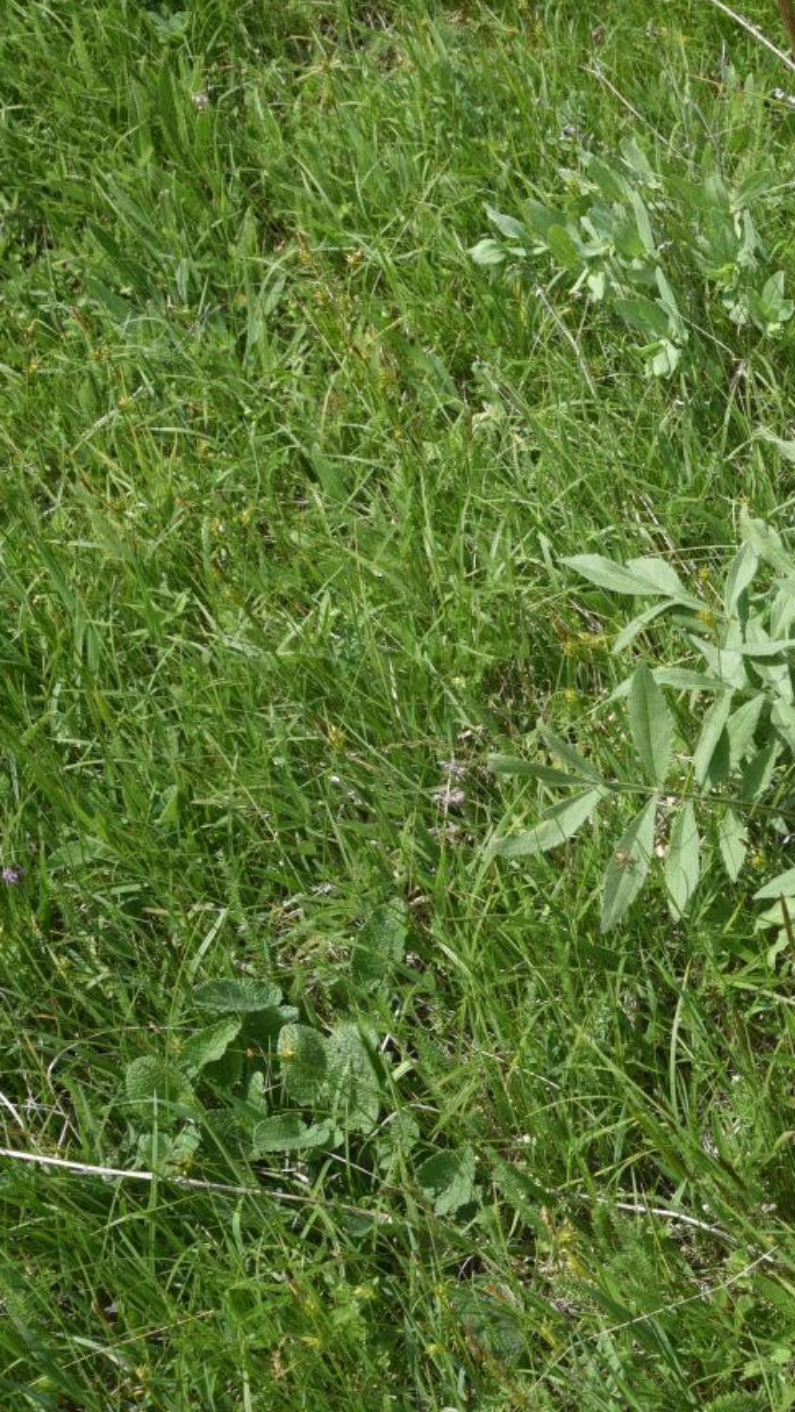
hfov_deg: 14.7
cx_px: 992
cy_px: 707
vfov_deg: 26.8
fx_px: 2960
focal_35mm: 79
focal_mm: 50
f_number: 14
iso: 200
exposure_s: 1/125
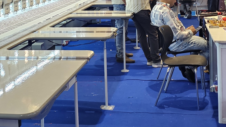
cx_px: 116
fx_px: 455
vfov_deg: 15.3
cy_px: -23
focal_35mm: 76
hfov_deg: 27.9
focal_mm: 6.3
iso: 250
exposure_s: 1/100
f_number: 1.7
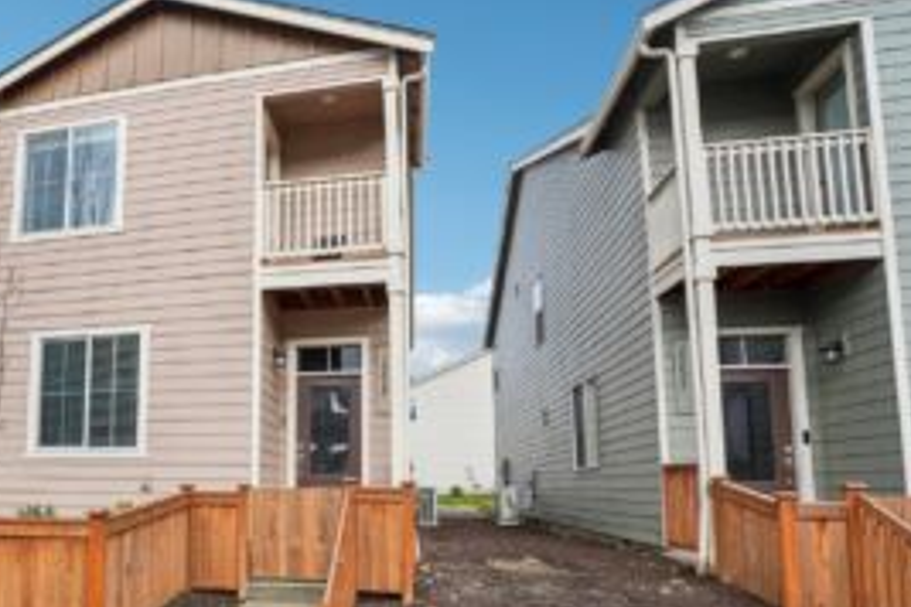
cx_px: 246
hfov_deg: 69.6
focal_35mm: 24
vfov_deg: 51.9
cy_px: 418
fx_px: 607
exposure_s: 1/400
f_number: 8
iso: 400
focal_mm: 16
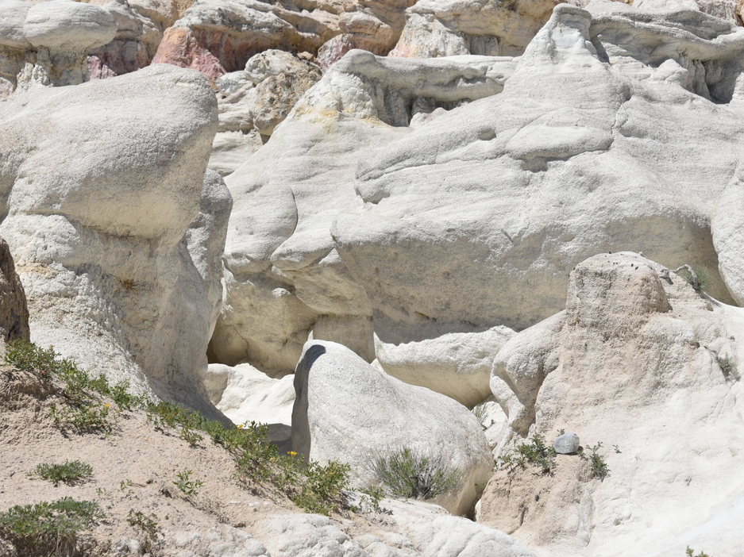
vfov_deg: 16.1
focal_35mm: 92
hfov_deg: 21.3
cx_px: 418
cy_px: 282
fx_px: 1977
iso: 100
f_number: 10
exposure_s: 1/400
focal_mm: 70
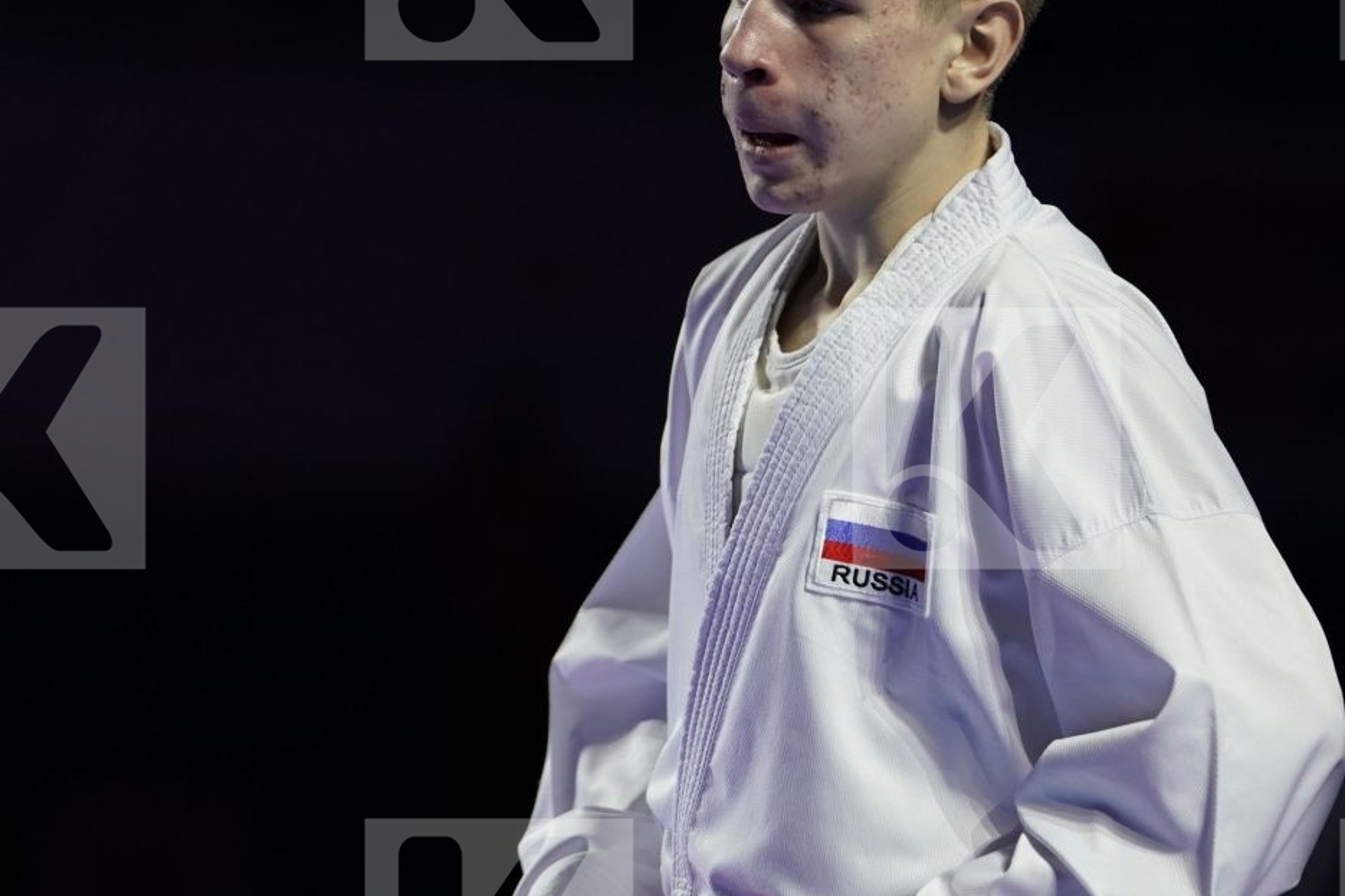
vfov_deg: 3.6
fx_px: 14381
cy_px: 439
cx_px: 499
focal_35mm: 385
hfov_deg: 5.4
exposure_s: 1/1000
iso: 1600
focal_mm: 200
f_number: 2.8
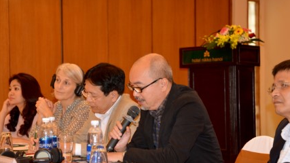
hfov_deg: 25.3
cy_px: 94
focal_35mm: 84
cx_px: 158
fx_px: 646
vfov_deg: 14.4
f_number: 4.5
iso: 800
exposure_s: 1/60
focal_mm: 62
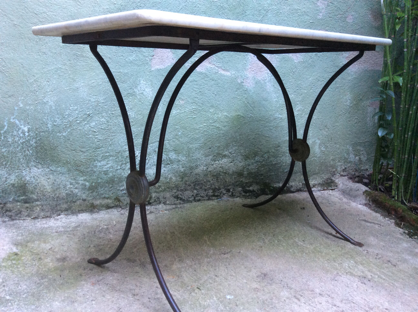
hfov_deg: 56.9
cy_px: 156
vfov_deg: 44.1
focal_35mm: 32
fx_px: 386
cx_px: 209
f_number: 2.4
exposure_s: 1/25
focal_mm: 3.3
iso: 125
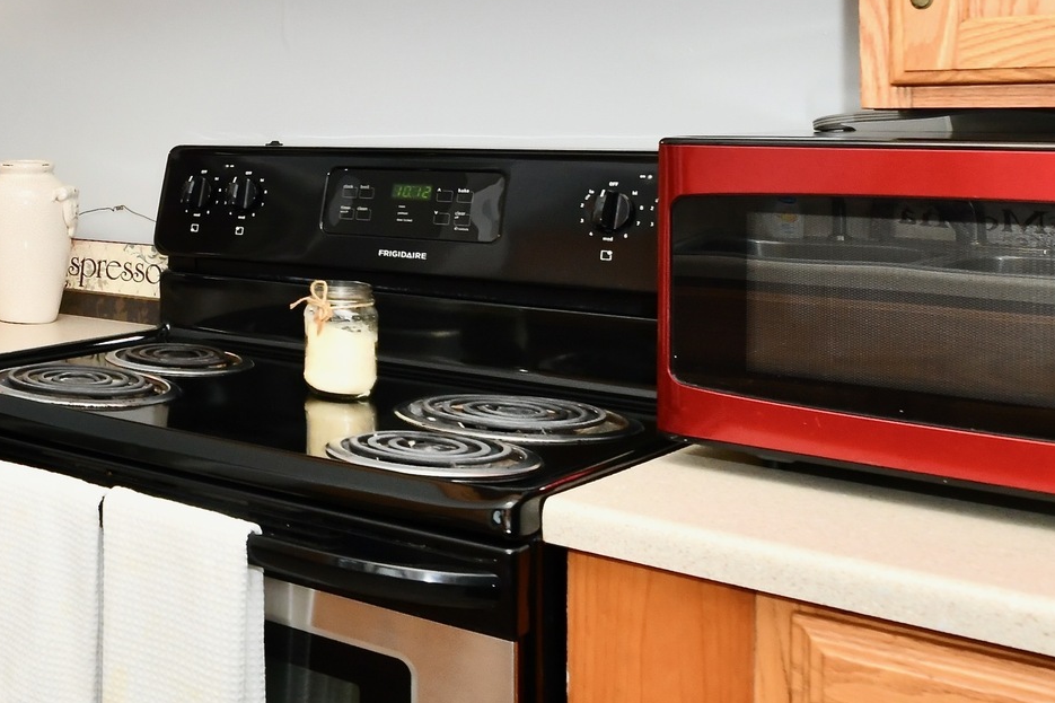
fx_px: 1348
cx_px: -248
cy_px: 150
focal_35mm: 46
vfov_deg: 28.7
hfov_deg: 33.6
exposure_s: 1/60
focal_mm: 14
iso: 640
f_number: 6.3
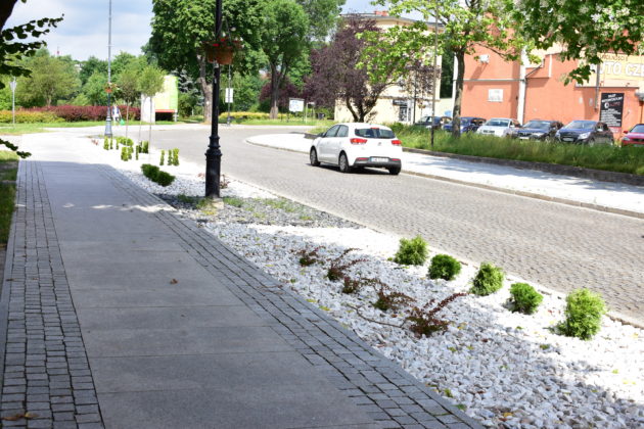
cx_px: 322
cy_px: 214
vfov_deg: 28.9
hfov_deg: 42.3
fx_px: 832
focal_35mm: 46
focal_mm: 31
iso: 400
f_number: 6.3
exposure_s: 1/800
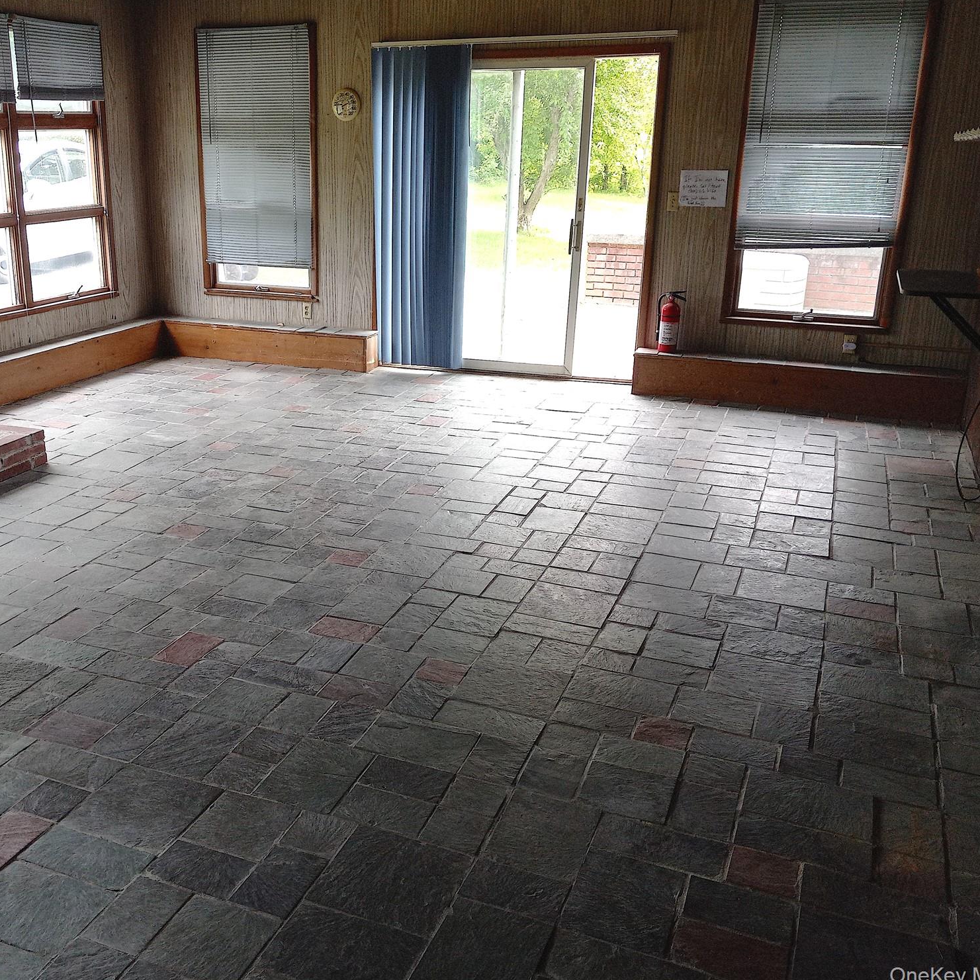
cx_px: 347
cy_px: 483
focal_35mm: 33
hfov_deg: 49.1
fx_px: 1057
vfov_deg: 49.7
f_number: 1.8
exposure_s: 1/100
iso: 50
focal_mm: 3.94
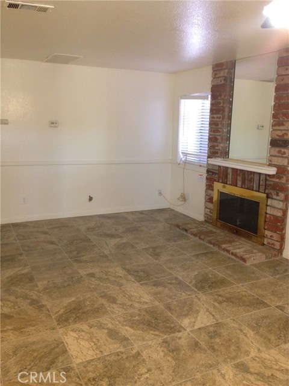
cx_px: 144
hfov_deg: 42.9
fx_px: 367
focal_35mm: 33
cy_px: 193
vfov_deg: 55.4
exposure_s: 1/20
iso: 160
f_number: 2.4
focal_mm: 4.12
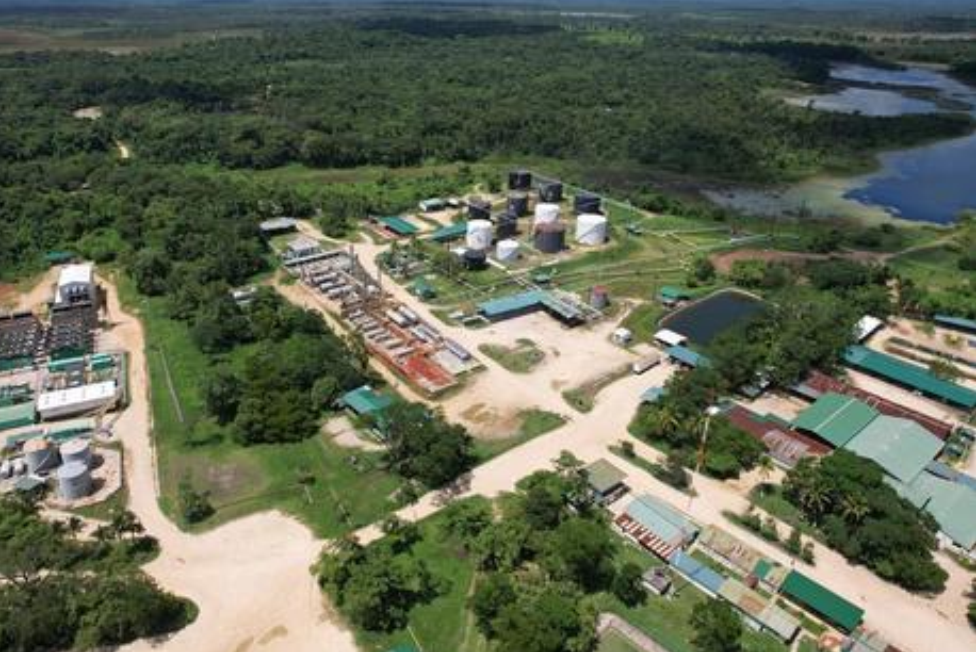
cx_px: 445
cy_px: 300
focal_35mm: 24
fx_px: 651
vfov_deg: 53.1
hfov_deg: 73.6
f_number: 2.8
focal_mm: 8.38
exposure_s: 1/725
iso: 110
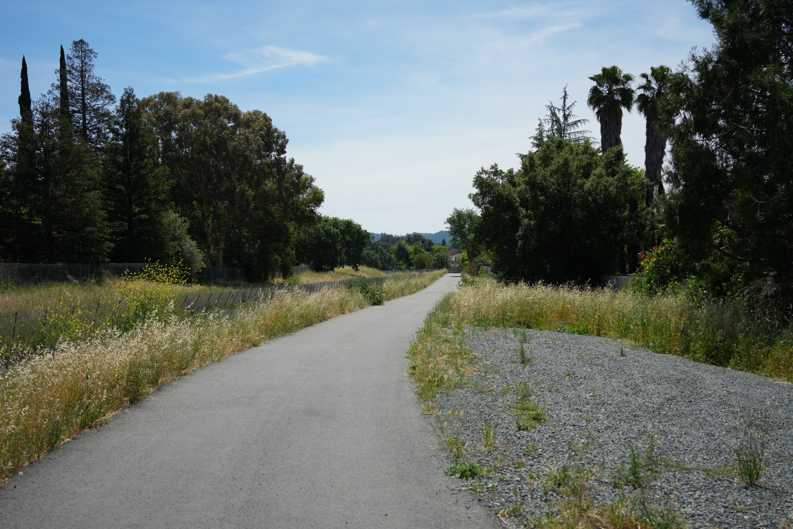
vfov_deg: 27.0
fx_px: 1101
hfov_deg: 39.6
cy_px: 264
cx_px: 396
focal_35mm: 50
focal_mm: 50
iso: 250
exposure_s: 1/2500
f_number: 4.5
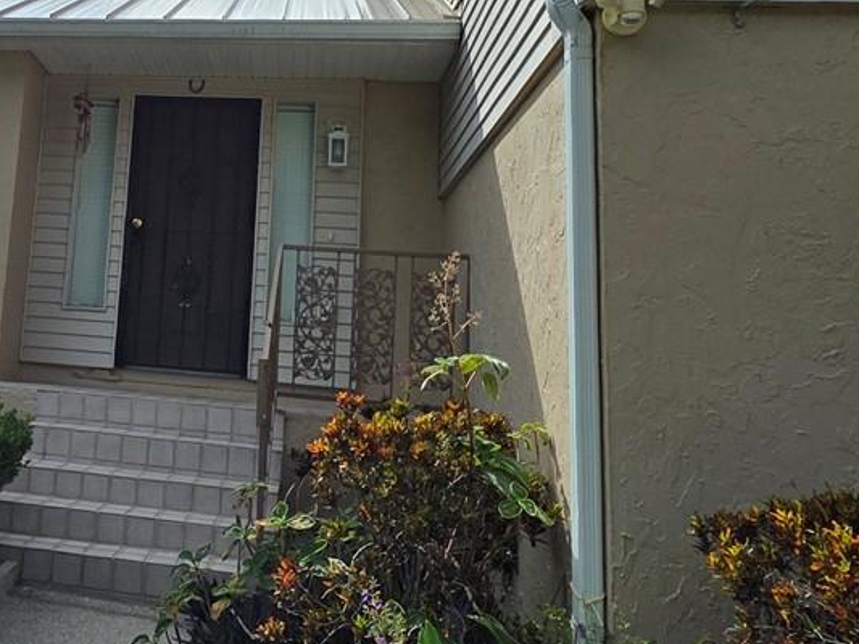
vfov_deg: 35.6
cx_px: 76
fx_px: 968
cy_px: 127
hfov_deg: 43.5
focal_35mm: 39
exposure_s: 1/5581
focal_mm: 2.2
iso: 40
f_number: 1.9
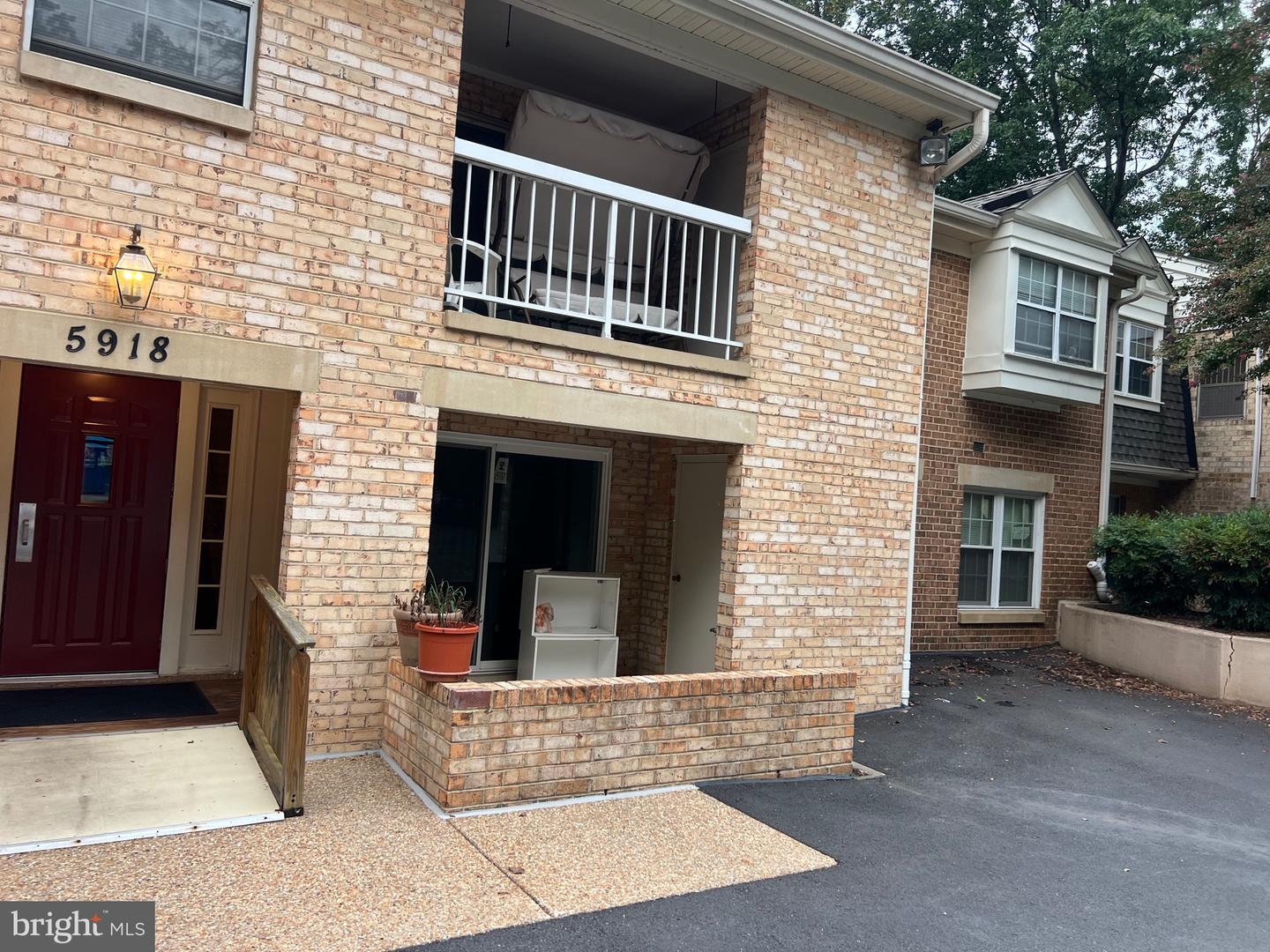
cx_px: 635
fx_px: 954
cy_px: 476
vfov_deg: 53.1
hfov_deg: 67.3
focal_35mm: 26
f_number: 1.5
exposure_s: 1/121
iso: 50
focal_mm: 5.7
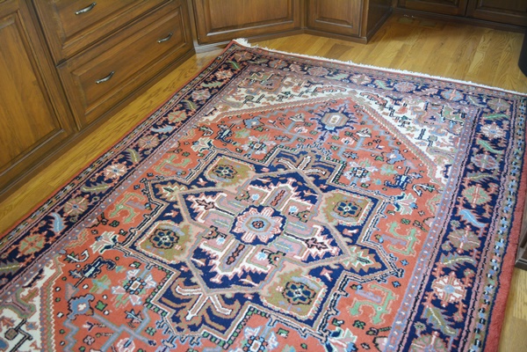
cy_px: 176
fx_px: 483
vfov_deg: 40.0
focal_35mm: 33
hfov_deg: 57.2
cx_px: 264
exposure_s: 1/30
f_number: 3.8
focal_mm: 22
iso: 1100
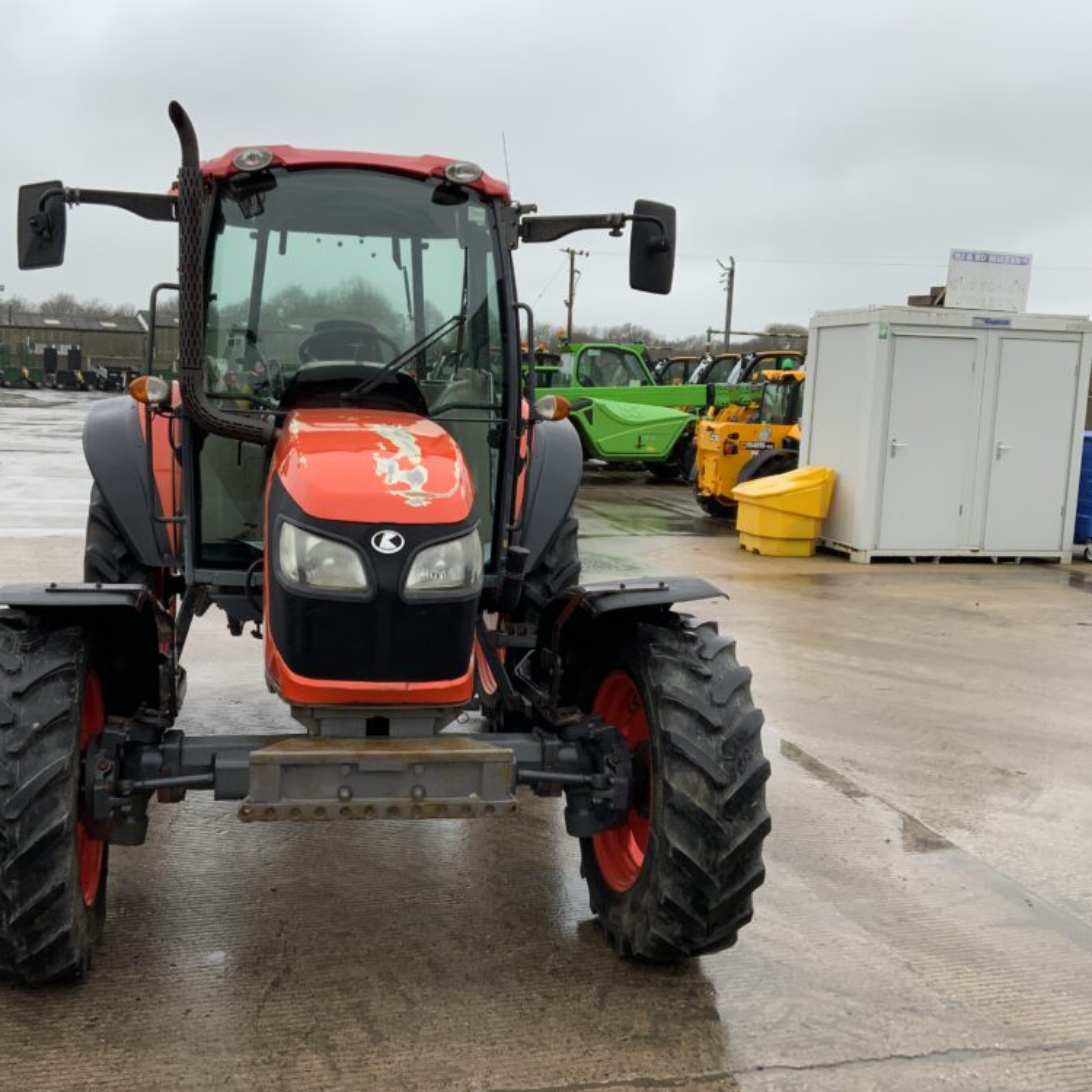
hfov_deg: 47.0
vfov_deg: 47.2
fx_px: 1249
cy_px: 545
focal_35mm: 35
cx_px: 447
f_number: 1.8
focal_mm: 3
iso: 16
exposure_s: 1/242
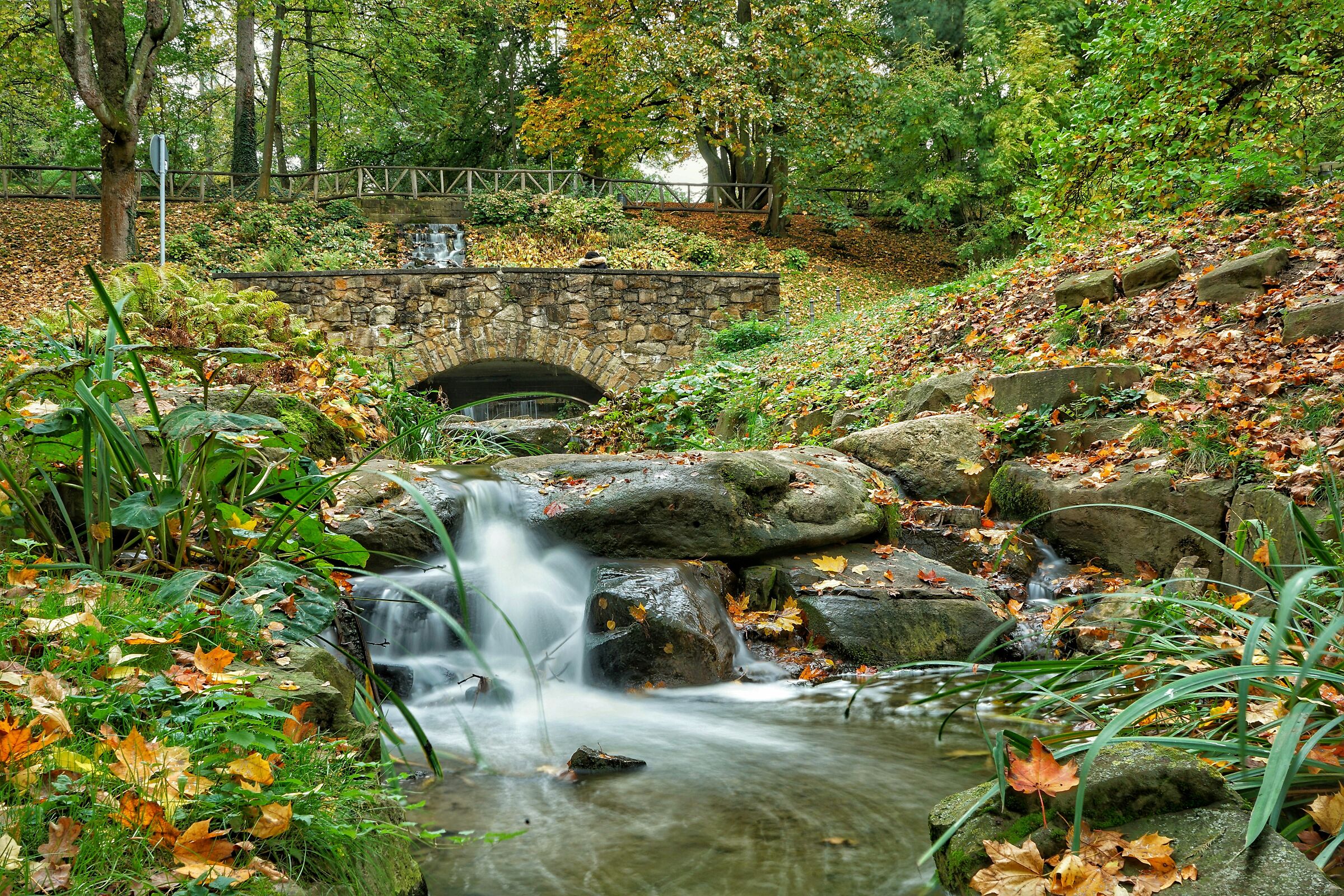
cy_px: 448
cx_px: 672
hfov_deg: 53.1
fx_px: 1344
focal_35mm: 36
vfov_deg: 36.9
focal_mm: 36
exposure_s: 4
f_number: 25
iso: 100
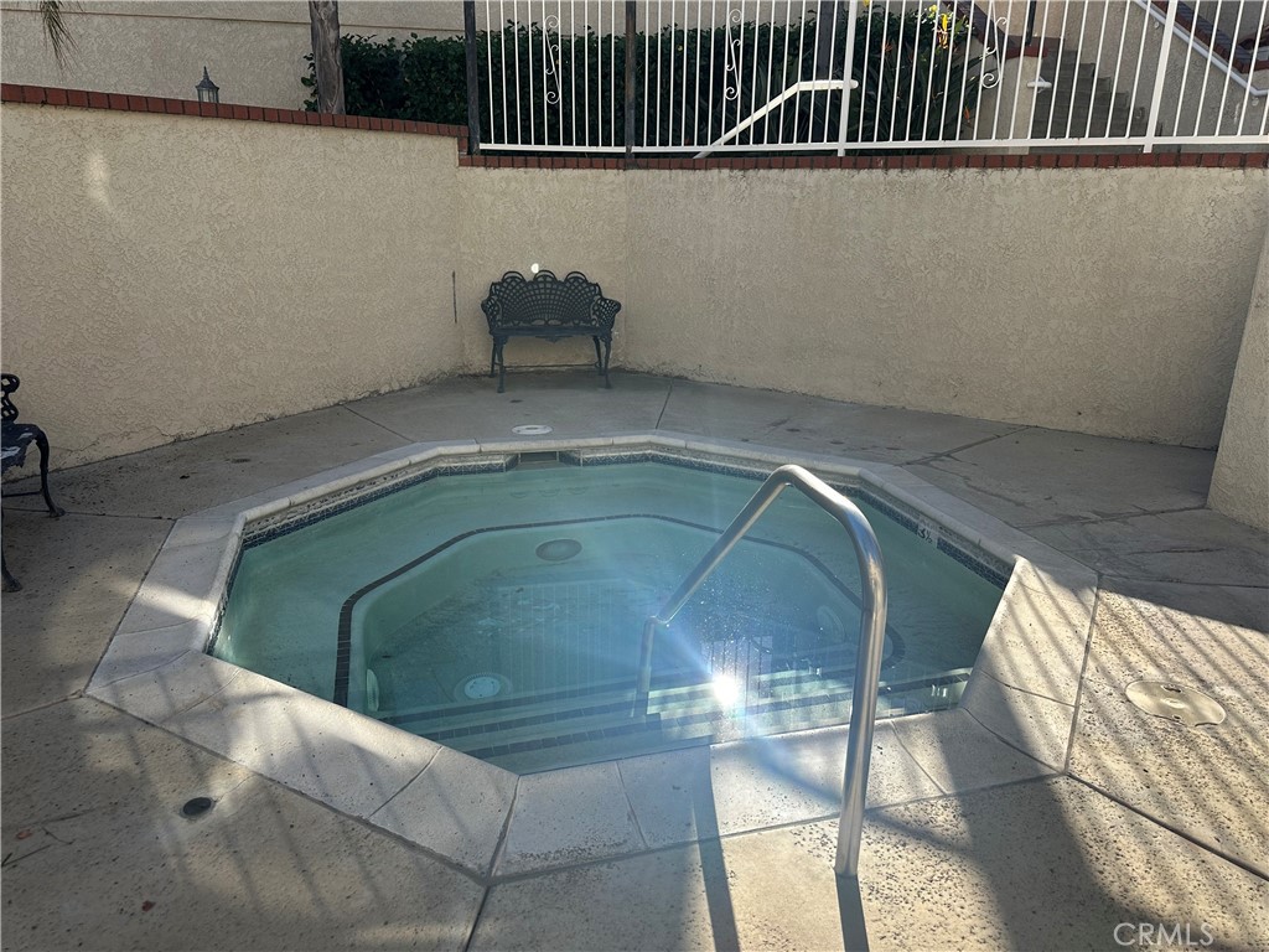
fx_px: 880
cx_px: 634
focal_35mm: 24
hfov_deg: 71.6
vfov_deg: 56.8
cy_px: 476
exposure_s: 1/2155
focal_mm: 6.86
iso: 80
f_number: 1.78
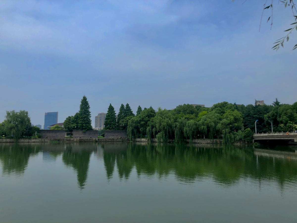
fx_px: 240
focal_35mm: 28
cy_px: 112
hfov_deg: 63.4
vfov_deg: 49.7
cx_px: 148
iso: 20
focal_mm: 3.99
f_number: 1.8
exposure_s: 1/3690
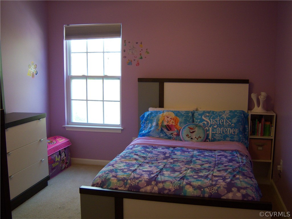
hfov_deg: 51.4
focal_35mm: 36
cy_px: 110
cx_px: 146
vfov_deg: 39.7
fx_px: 304
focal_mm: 7.5
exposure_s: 1/30
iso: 160
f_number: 2.8
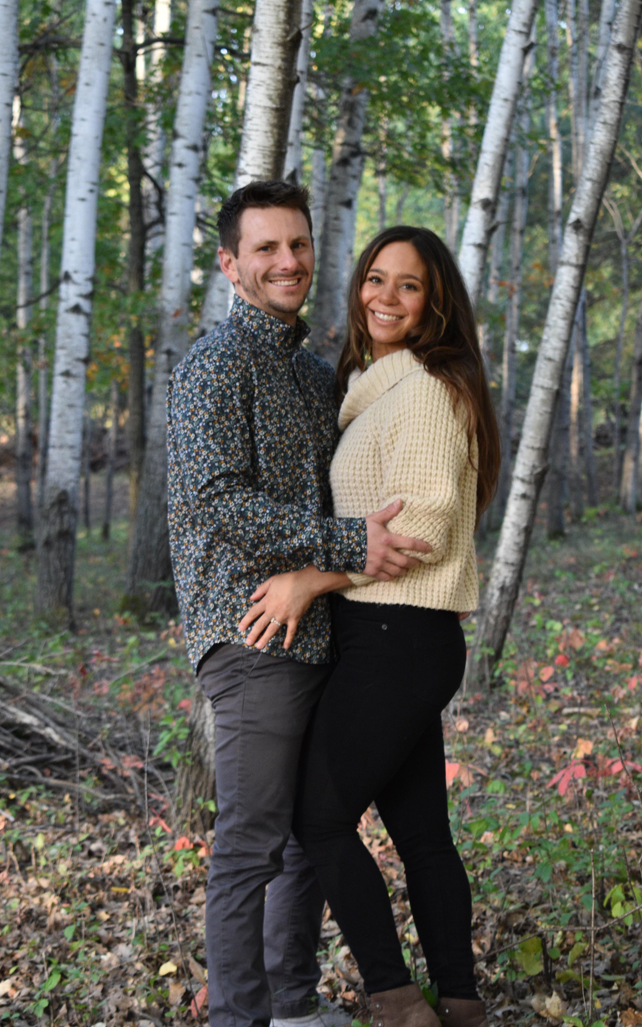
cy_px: 563
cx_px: 334
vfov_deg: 20.9
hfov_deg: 13.1
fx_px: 2788
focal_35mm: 100
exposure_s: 1/125
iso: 1000
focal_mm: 55
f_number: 5.6
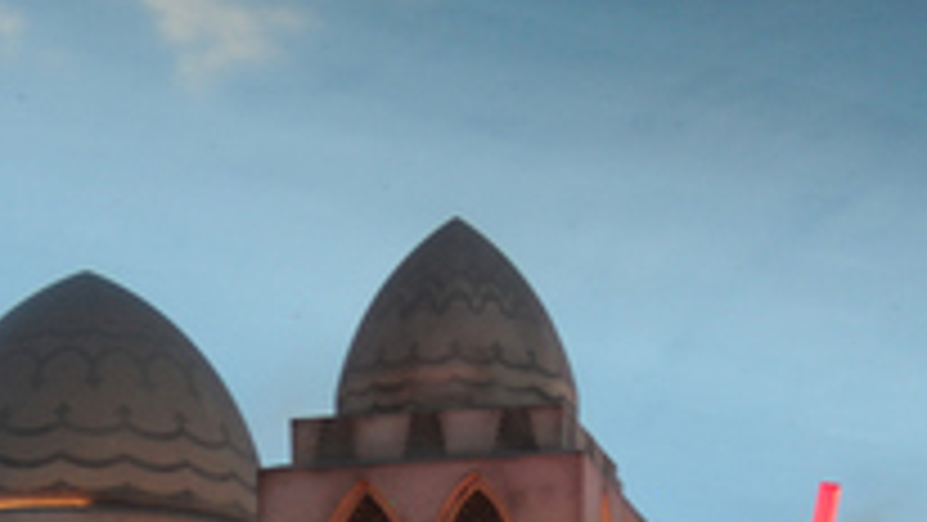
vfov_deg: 6.4
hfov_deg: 11.6
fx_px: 4549
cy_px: 1015
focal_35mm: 185
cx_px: 554
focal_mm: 10.7
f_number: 3.2
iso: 100
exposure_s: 1/4
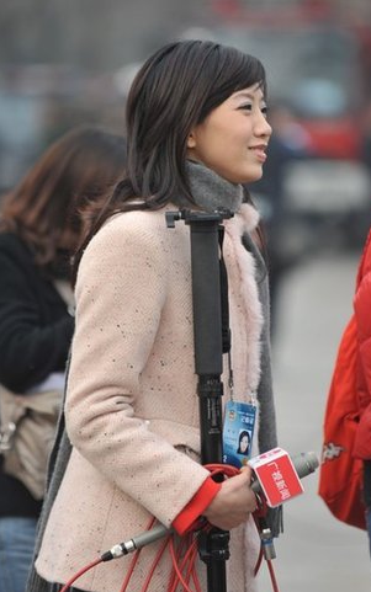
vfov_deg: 10.7
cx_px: 194
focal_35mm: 195
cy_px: 297
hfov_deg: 6.7
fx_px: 3152
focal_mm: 190
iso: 200
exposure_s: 1/1000
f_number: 3.2
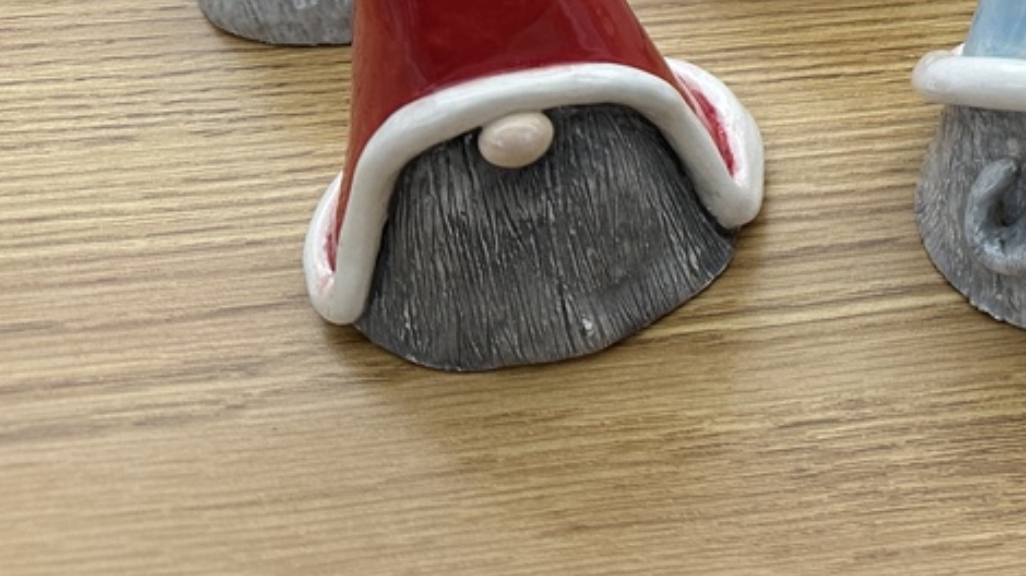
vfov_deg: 19.0
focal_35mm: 57
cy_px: -238
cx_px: 1105
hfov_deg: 32.6
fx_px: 1550
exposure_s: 1/120
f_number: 1.78
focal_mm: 6.86
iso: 160
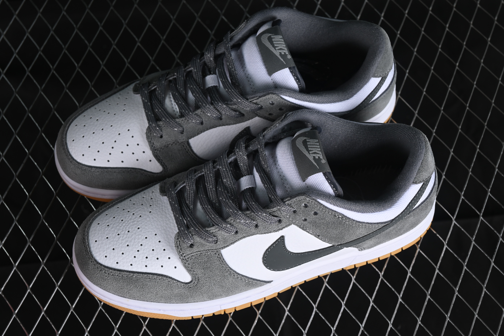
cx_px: 252
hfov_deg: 27.0
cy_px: 168
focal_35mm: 75
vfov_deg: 18.2
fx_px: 1050
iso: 160
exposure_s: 1/60
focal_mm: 50
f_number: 7.1
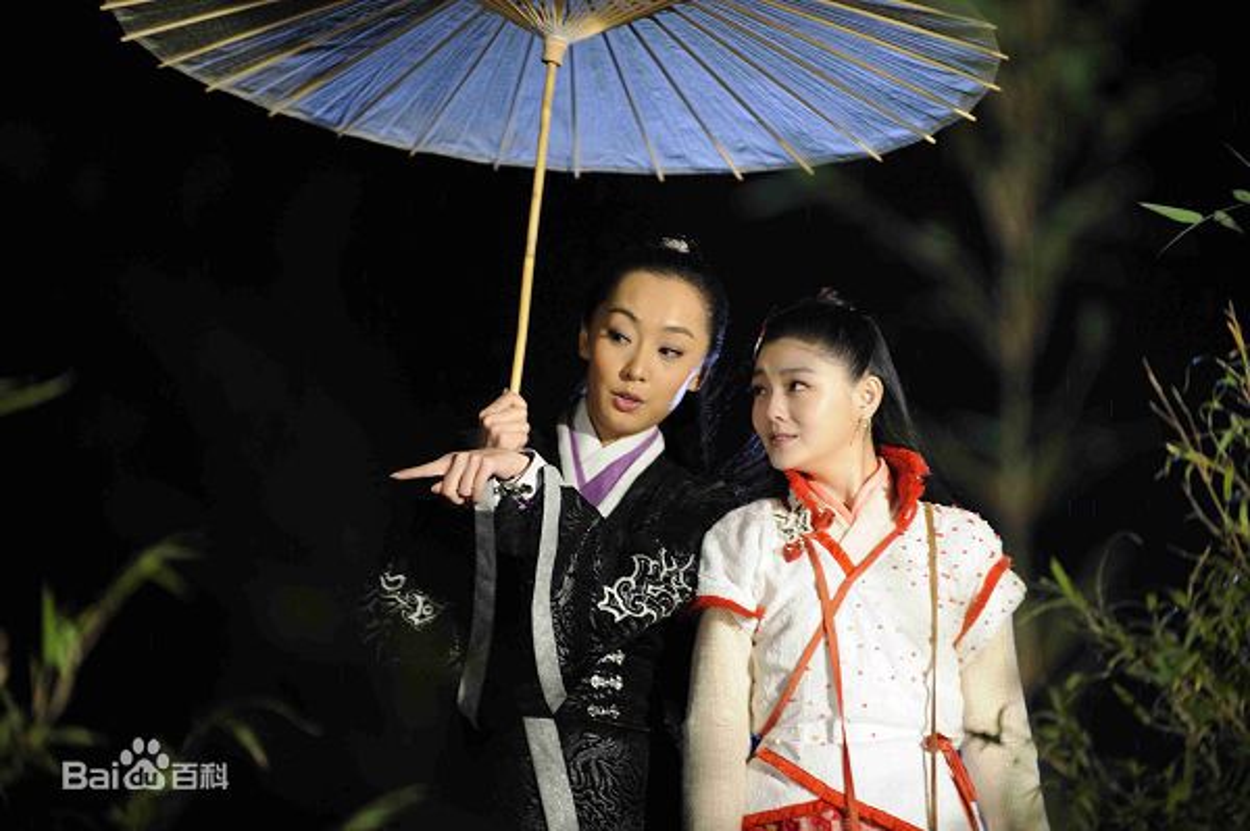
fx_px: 6939
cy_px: 416
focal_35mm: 200
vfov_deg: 6.9
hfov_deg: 10.3
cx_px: 625
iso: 1600
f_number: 2.8
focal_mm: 200
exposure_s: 1/125
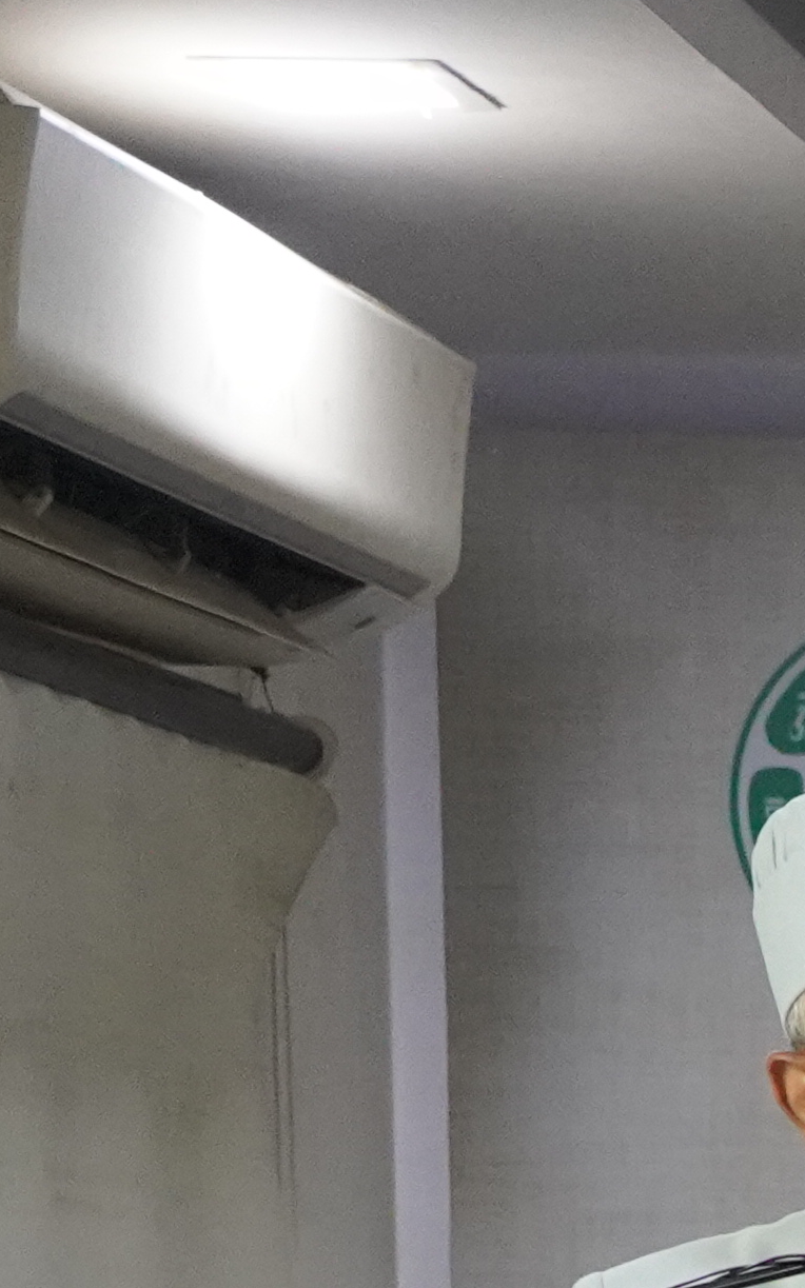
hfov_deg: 6.0
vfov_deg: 10.6
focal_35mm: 190
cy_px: 1951
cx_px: 3004
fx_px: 6672
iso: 6400
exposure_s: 1/160
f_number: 4
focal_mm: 38
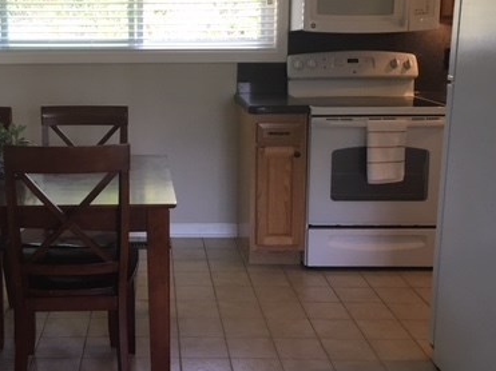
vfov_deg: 28.9
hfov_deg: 37.4
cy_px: 127
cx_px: 134
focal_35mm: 50
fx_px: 716
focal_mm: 4.15
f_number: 2.2
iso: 80
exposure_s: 1/30
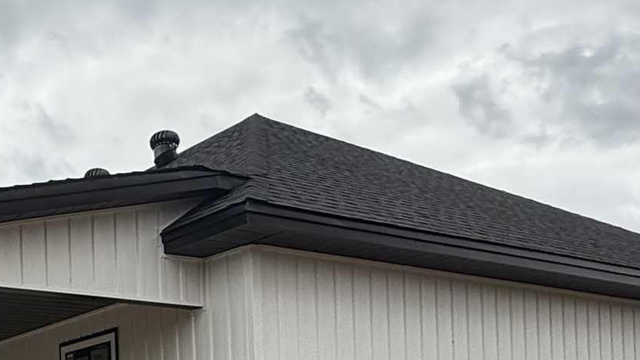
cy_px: 472
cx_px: 8
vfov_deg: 19.7
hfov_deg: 34.1
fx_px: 950
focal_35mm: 56
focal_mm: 2.22
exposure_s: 1/1050
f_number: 2.2
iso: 64
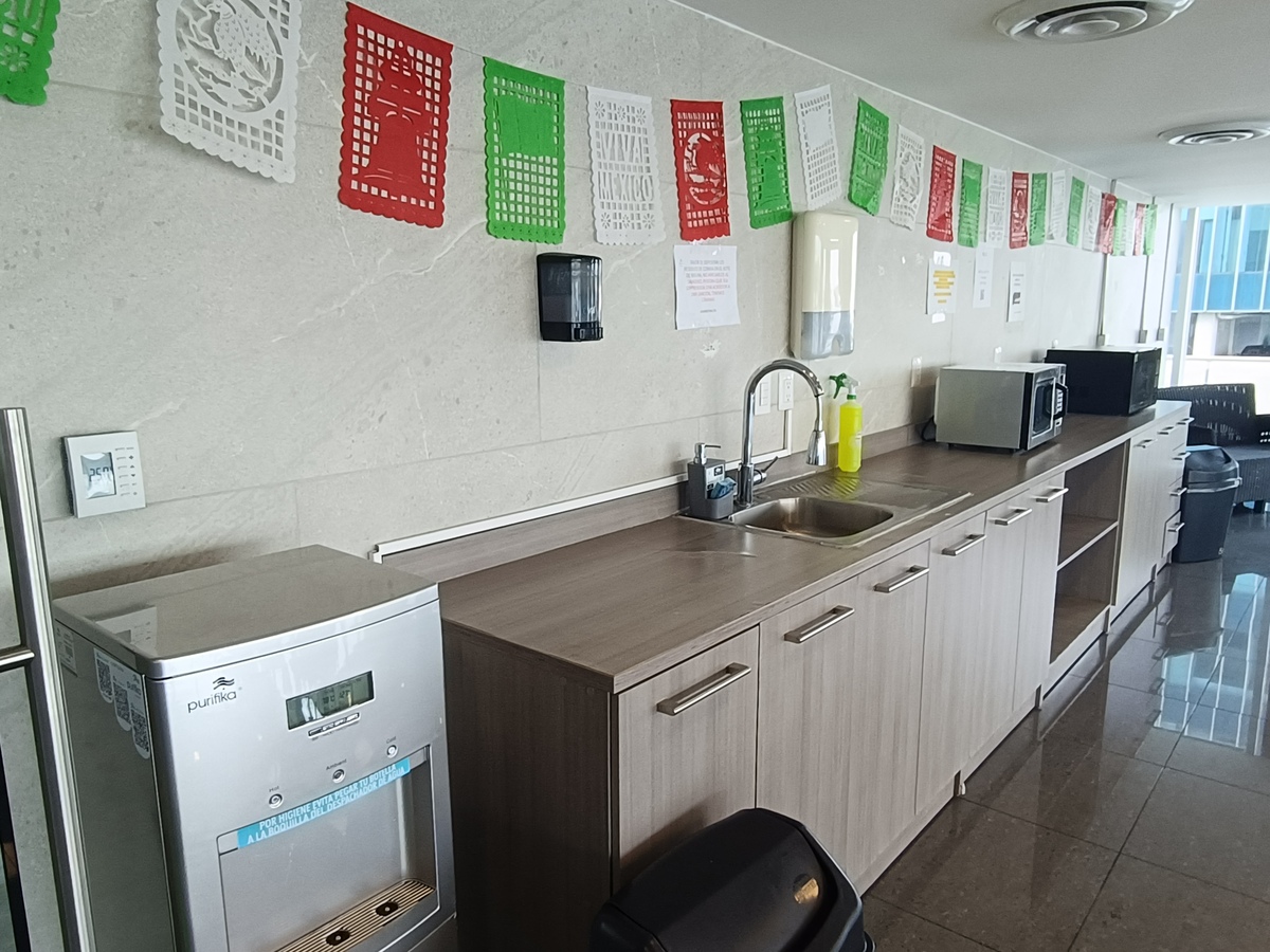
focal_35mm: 24
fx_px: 881
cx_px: 635
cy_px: 476
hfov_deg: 71.6
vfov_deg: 56.8
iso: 160
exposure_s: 1/60
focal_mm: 1.68
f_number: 2.2
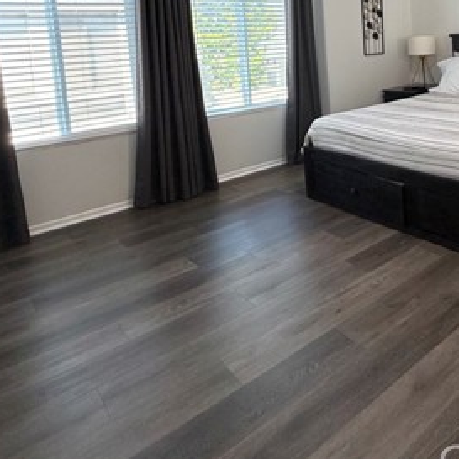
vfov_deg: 51.5
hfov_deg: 53.7
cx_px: 331
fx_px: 435
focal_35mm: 29
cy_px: 81
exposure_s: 1/60
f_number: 2.2
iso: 160
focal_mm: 2.22
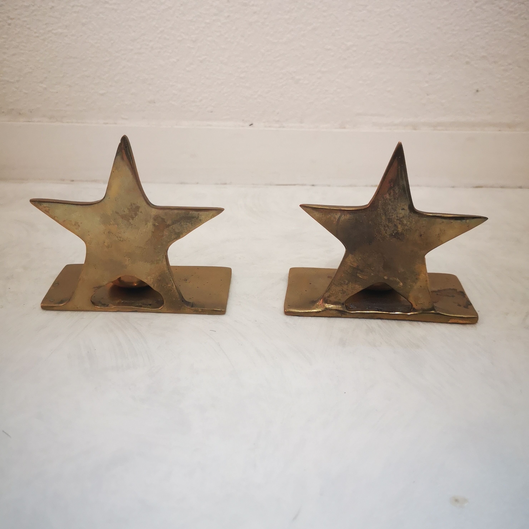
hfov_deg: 51.1
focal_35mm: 32
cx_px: 263
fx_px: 553
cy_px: 214
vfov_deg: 50.8
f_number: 1.8
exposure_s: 1/33.3
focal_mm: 3.95
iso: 320
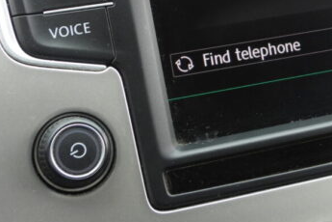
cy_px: 0
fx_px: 931
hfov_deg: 19.7
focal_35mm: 101
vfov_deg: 13.4
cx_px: 314
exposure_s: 1/60
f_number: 3.2
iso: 100
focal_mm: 8.5
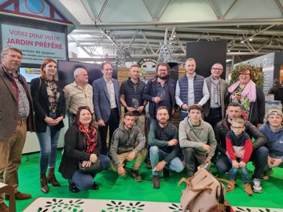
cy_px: 106
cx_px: 142
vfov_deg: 56.8
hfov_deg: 71.6
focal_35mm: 24
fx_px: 196
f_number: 1.8
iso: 320
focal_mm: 6.7
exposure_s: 1/100
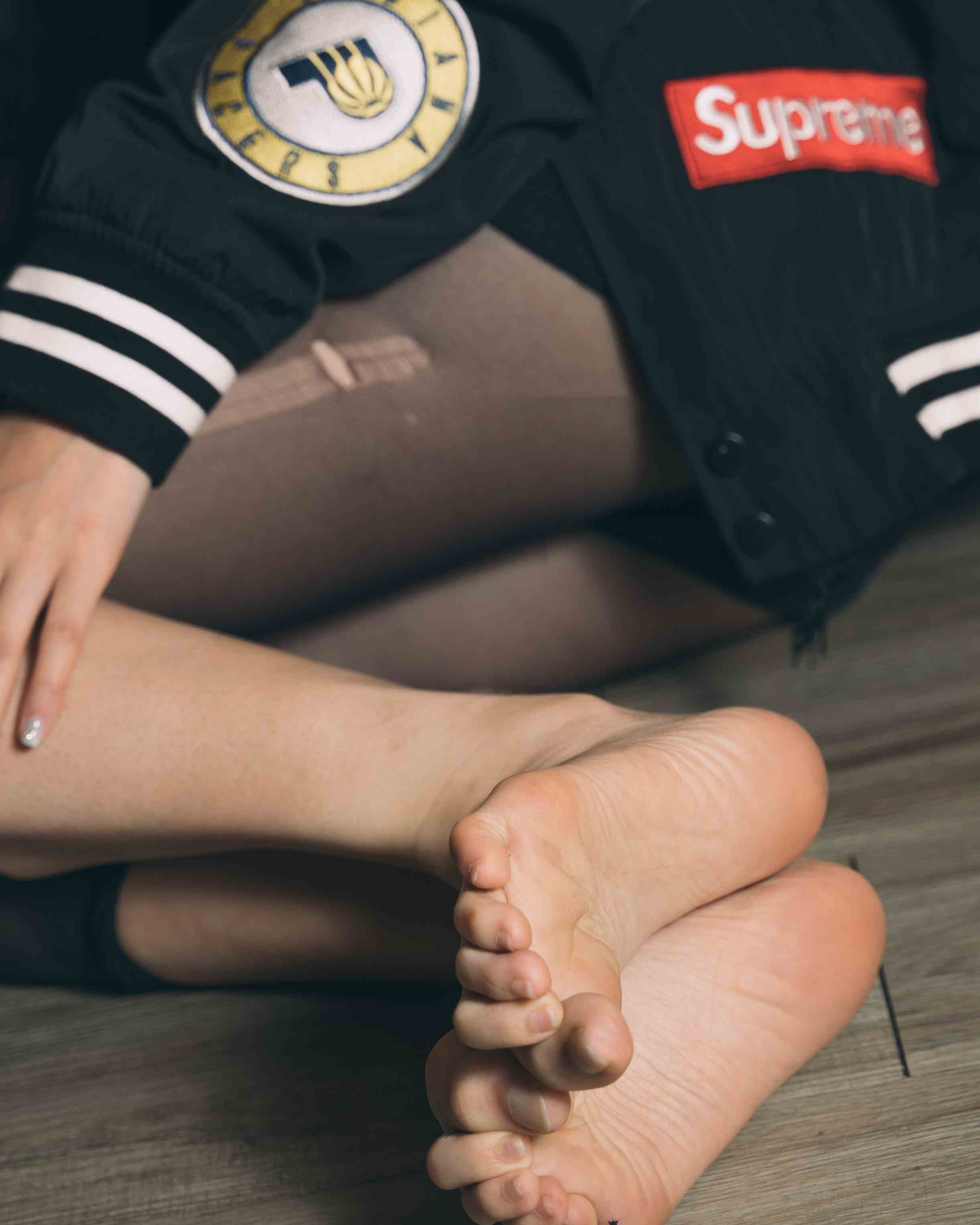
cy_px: 399
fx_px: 3807
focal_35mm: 105
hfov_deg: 14.7
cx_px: 510
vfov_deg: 18.2
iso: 100
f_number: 3.5
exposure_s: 1/100
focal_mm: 57
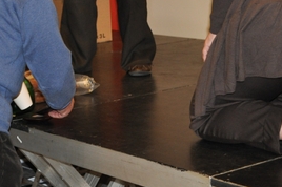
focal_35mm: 114
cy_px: 29
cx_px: 15
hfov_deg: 17.6
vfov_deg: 11.9
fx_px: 892
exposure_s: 1/60
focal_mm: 34
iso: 800
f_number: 5
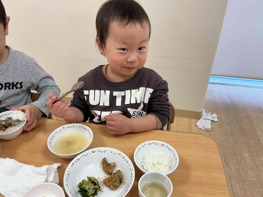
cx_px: 132
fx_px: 220
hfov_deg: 61.7
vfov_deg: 48.2
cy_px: 98
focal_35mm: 29
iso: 25
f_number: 1.8
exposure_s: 1/120
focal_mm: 3
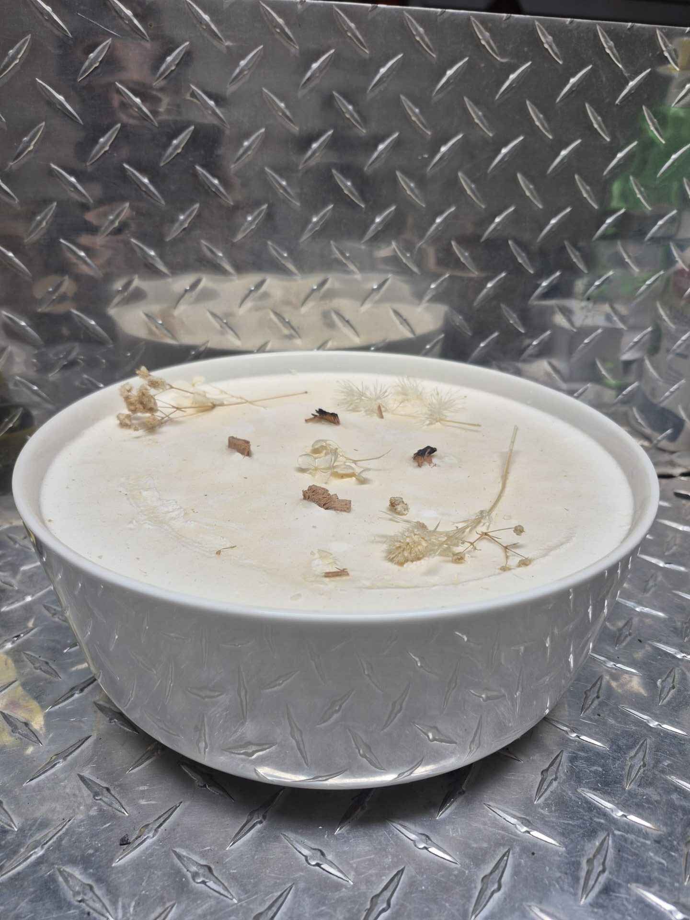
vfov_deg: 73.9
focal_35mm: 23
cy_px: 460
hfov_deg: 58.9
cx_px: 345
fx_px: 611
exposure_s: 1/120
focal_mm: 5.4
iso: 50
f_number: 1.8
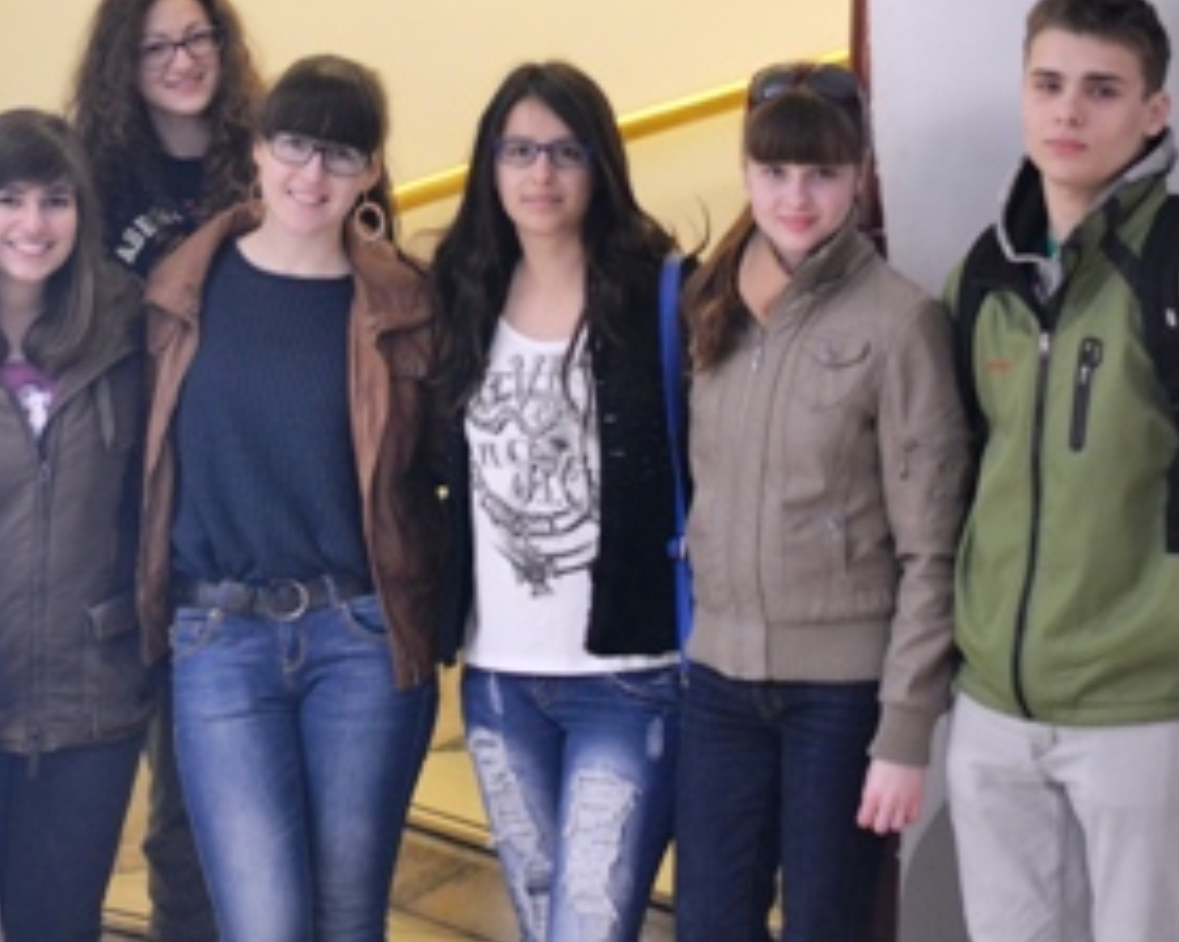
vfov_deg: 13.6
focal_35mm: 113
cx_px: 516
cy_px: 450
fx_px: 3942
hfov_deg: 17.0
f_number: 1.8
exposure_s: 1/60
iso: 2000
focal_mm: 50
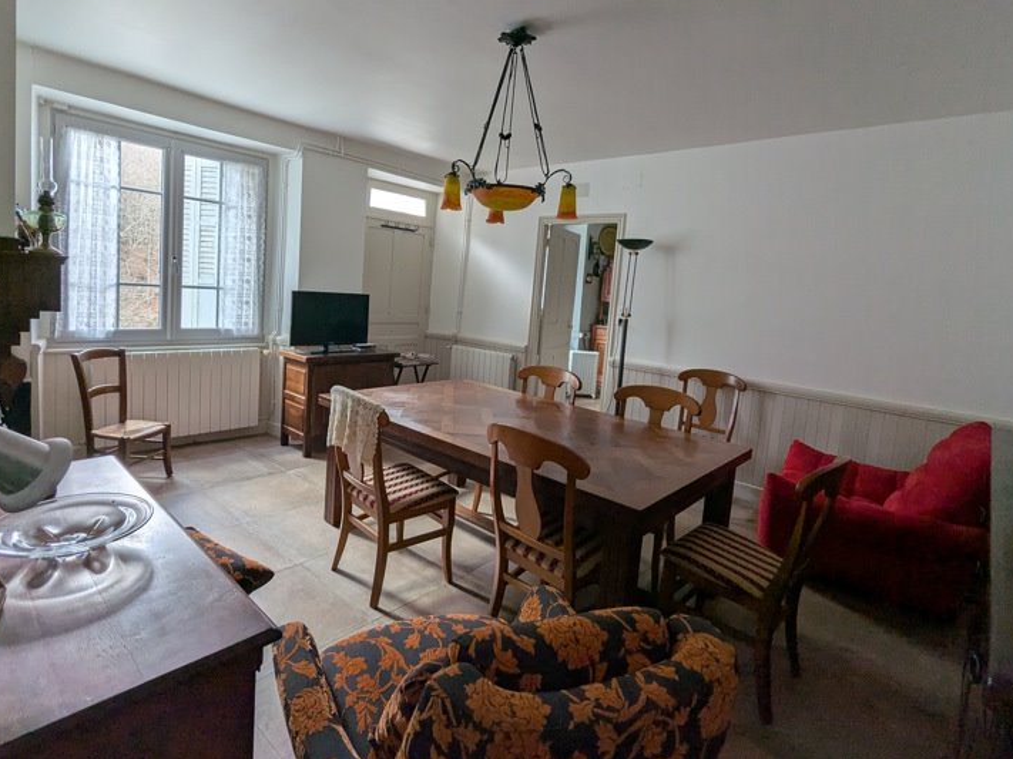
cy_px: 336
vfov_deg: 71.3
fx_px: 527
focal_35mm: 18
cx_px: 463
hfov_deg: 87.6
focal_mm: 2.35
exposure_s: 1/100
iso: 80
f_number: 2.2
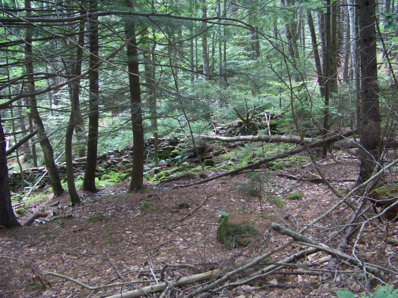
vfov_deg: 39.7
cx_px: 199
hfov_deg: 51.4
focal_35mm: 36
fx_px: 414
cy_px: 149
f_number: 2.8
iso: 346
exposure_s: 1/30
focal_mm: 5.85
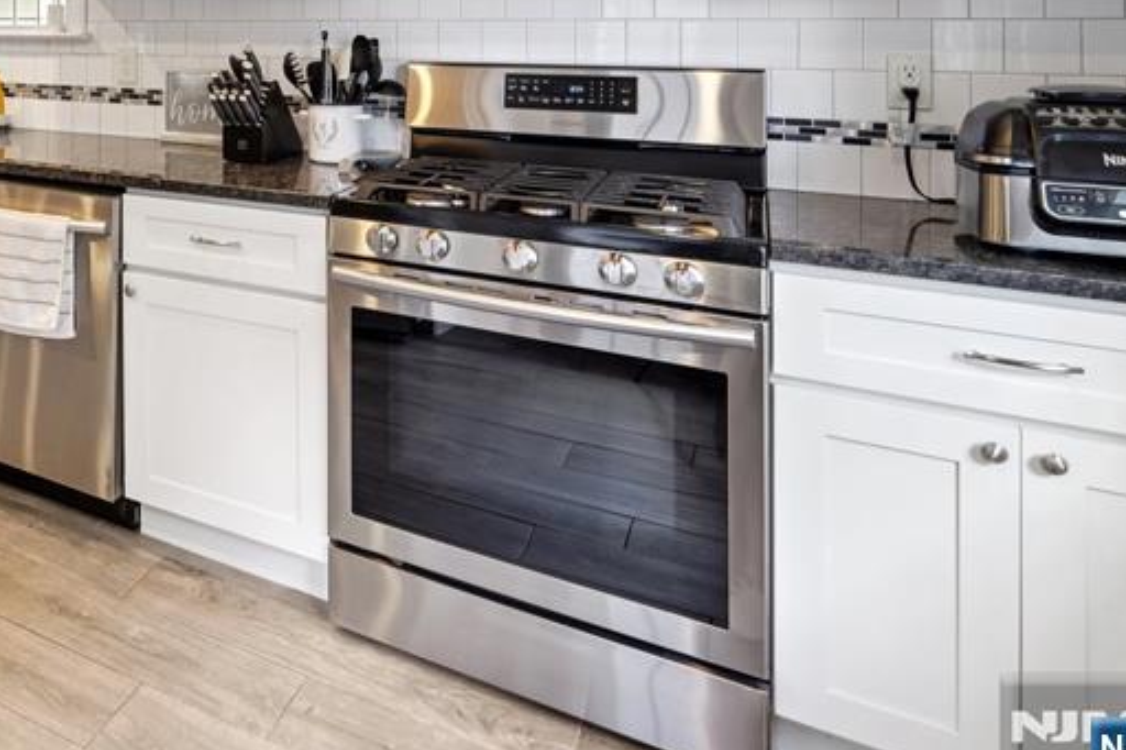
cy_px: 29
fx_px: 875
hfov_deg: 55.9
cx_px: 97
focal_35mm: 28
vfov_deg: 41.4
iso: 400
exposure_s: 1/20
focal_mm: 14
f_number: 8
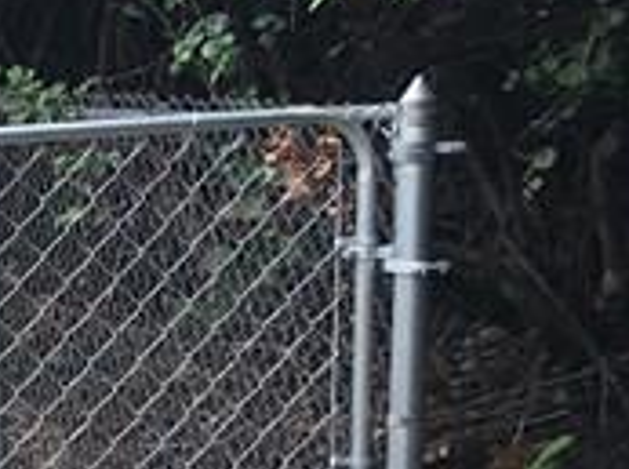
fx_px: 3119
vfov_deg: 8.5
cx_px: -1222
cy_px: 531
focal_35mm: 172
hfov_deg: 9.3
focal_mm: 4.15
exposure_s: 1/348
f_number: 2.2
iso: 25
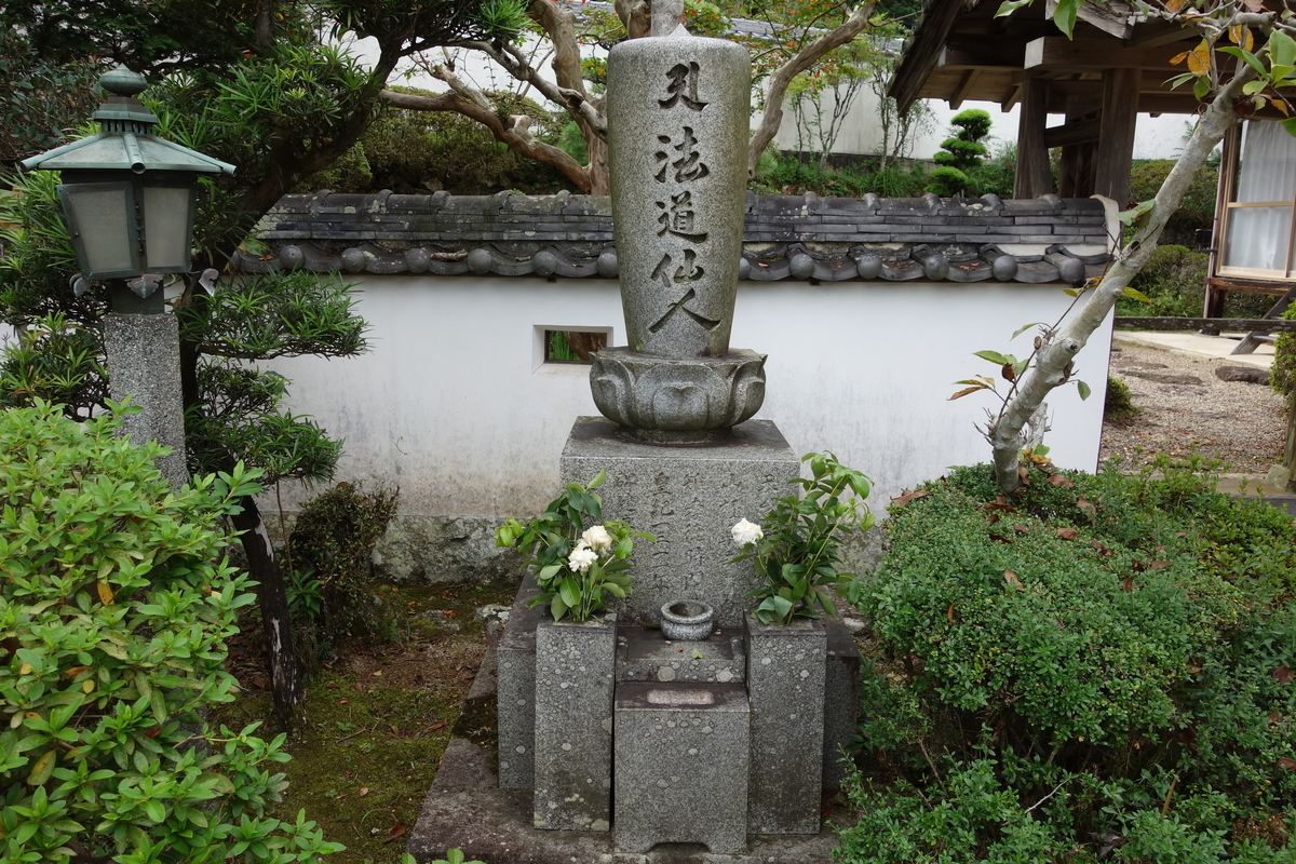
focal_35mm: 28
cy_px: 432
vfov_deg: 46.4
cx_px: 648
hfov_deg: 65.5
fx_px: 1008
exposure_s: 1/100
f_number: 5.6
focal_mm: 10.4
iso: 125
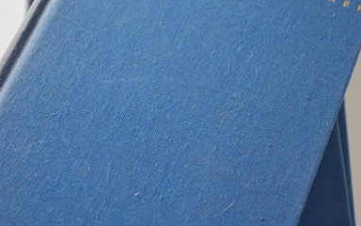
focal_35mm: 105
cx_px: 185
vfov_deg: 12.4
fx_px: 1033
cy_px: 52
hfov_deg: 19.8
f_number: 5.3
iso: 400
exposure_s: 1/100
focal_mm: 44
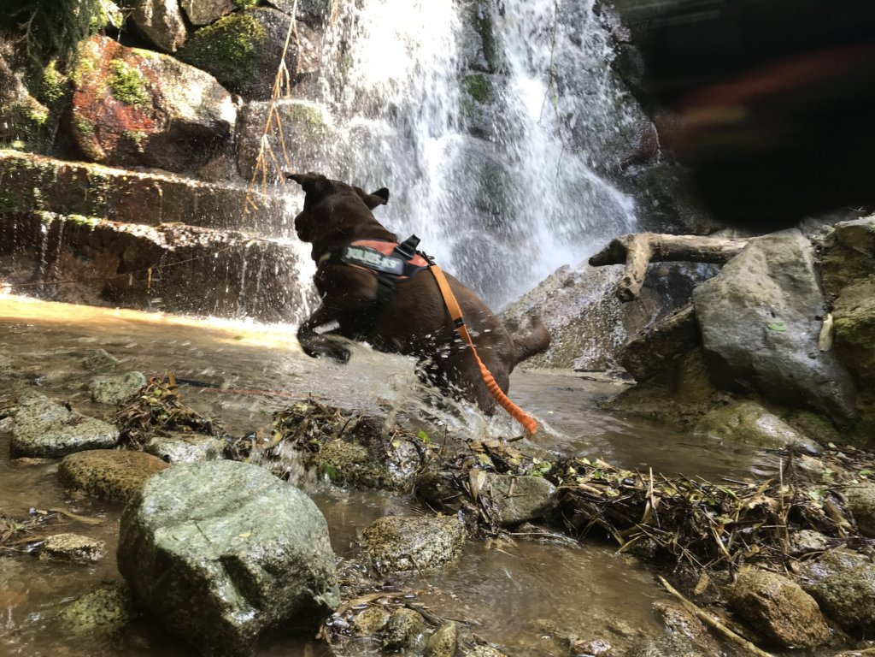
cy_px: 328
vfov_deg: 49.7
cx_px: 438
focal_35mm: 28
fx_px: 708
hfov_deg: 63.4
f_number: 1.8
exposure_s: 1/120
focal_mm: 3.99
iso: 32
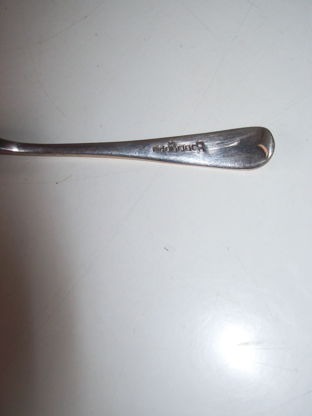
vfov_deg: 44.7
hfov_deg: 34.3
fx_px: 505
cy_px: 182
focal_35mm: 42
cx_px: 181
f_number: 2.7
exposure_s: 1/64
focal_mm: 6
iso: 80
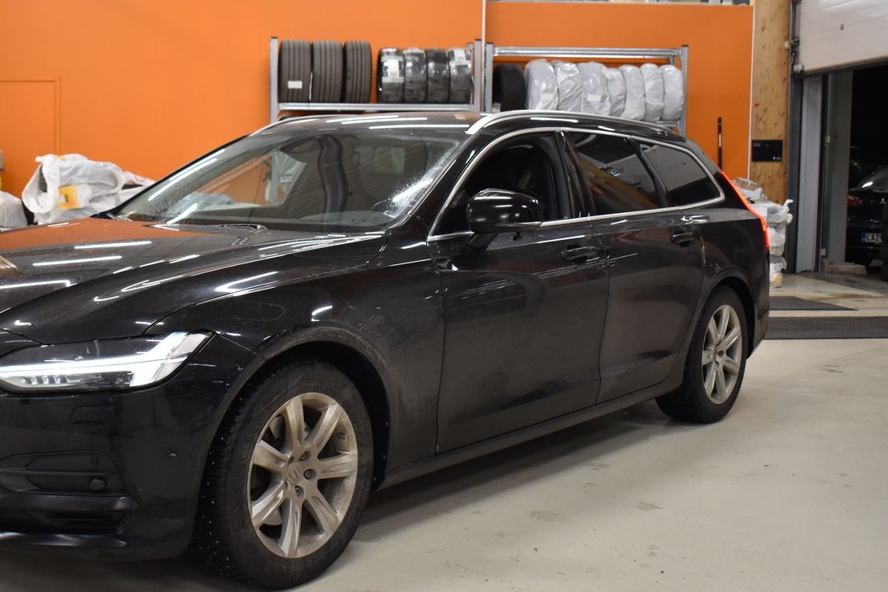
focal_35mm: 47
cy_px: 290
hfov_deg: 41.5
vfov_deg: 28.8
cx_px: 285
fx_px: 1153
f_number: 4
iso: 560
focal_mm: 21
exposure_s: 1/60
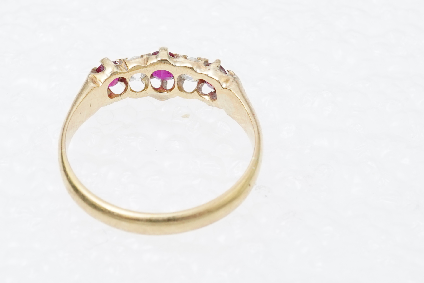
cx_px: 192
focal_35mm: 95
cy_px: 128
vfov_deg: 14.4
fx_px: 1119
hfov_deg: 21.5
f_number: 22
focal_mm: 30
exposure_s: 1/125
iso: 800
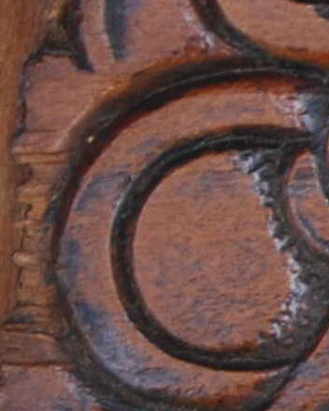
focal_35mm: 617
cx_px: 1072
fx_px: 7505
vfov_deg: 3.1
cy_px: 295
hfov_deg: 2.5
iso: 140
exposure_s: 1/125
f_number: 5.6
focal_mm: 50
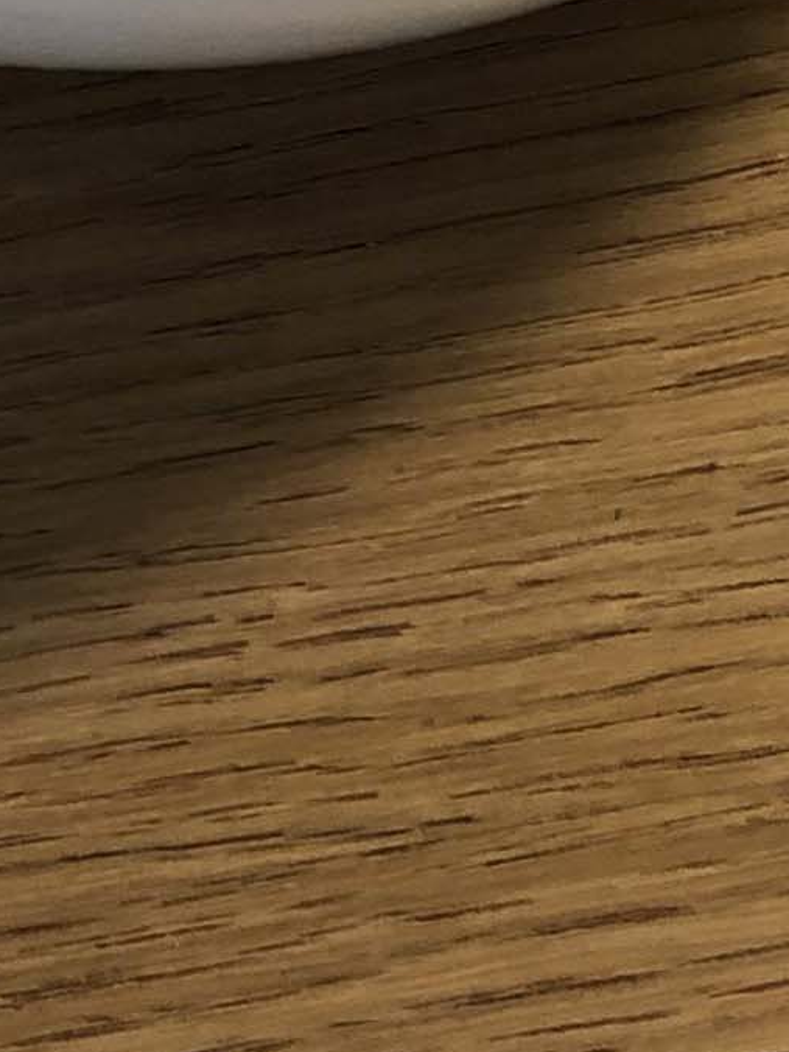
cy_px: -344
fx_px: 5075
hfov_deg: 8.3
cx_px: -1016
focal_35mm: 167
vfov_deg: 11.5
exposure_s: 1/33
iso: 20
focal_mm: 3.99
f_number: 1.8
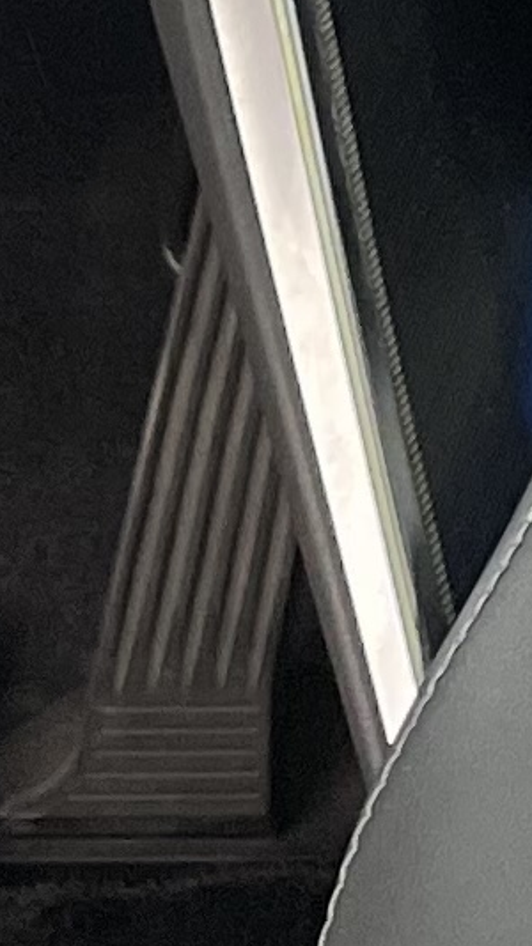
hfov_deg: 5.6
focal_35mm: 214
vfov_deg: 9.8
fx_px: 5372
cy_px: -376
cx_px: 1011
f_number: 1.6
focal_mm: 5.1
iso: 320
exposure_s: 1/50
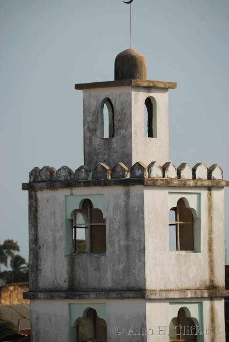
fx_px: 2857
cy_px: 171
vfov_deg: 6.9
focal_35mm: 300
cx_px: 114
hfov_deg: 4.6
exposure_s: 1/320
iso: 100
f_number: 5.6
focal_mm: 200
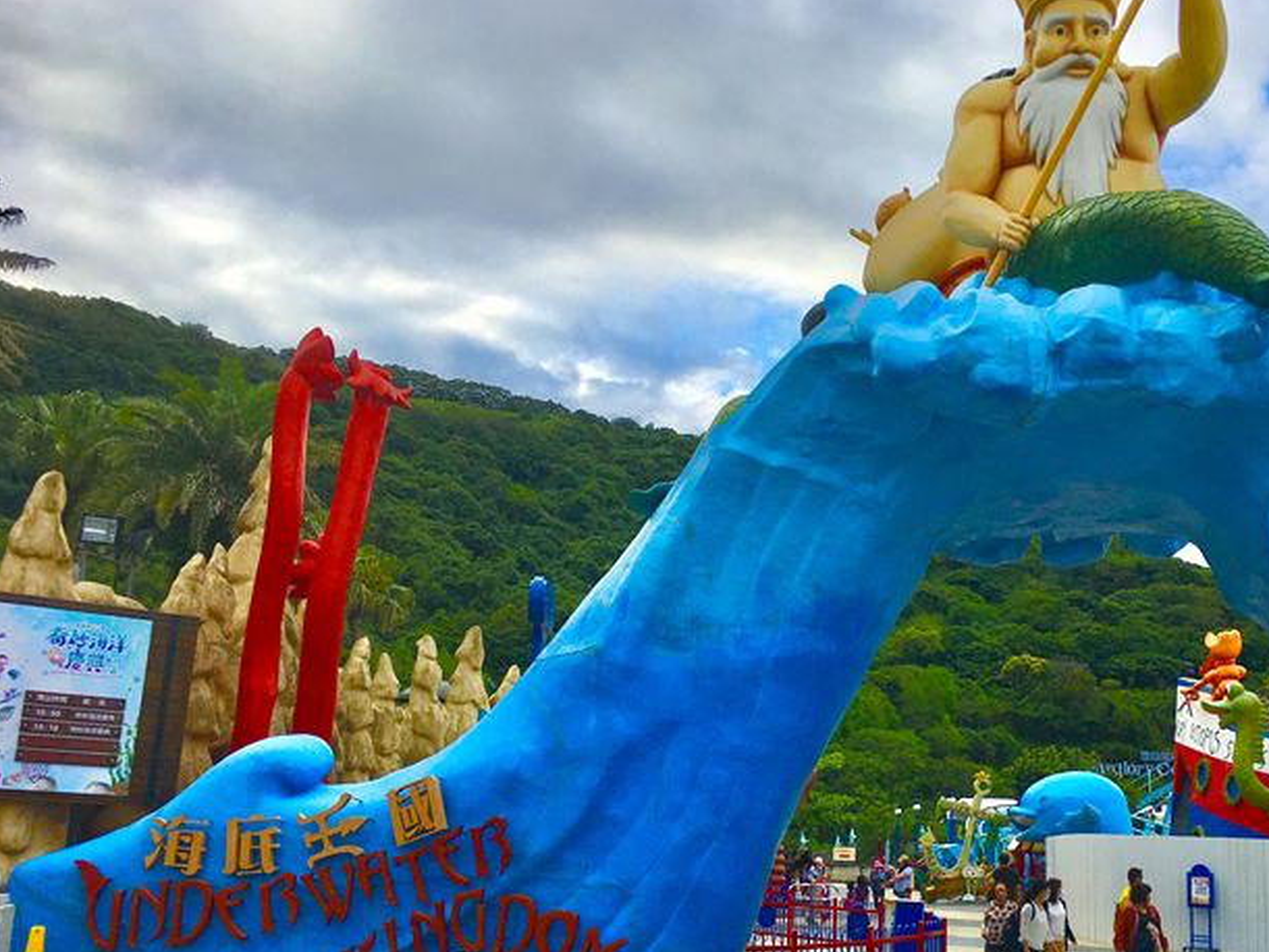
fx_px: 1393
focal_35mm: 38
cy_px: 582
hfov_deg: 48.4
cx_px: 812
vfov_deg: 37.5
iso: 25
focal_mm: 4.15
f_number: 2.2
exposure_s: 1/2079
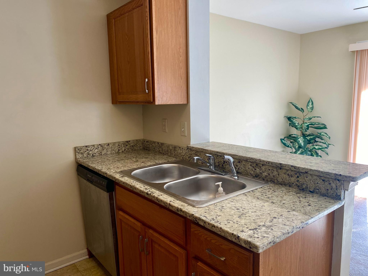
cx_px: 184
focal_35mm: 26
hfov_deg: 67.3
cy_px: 138
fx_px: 276
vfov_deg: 53.1
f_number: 1.8
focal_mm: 4.25
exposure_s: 1/120
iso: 40
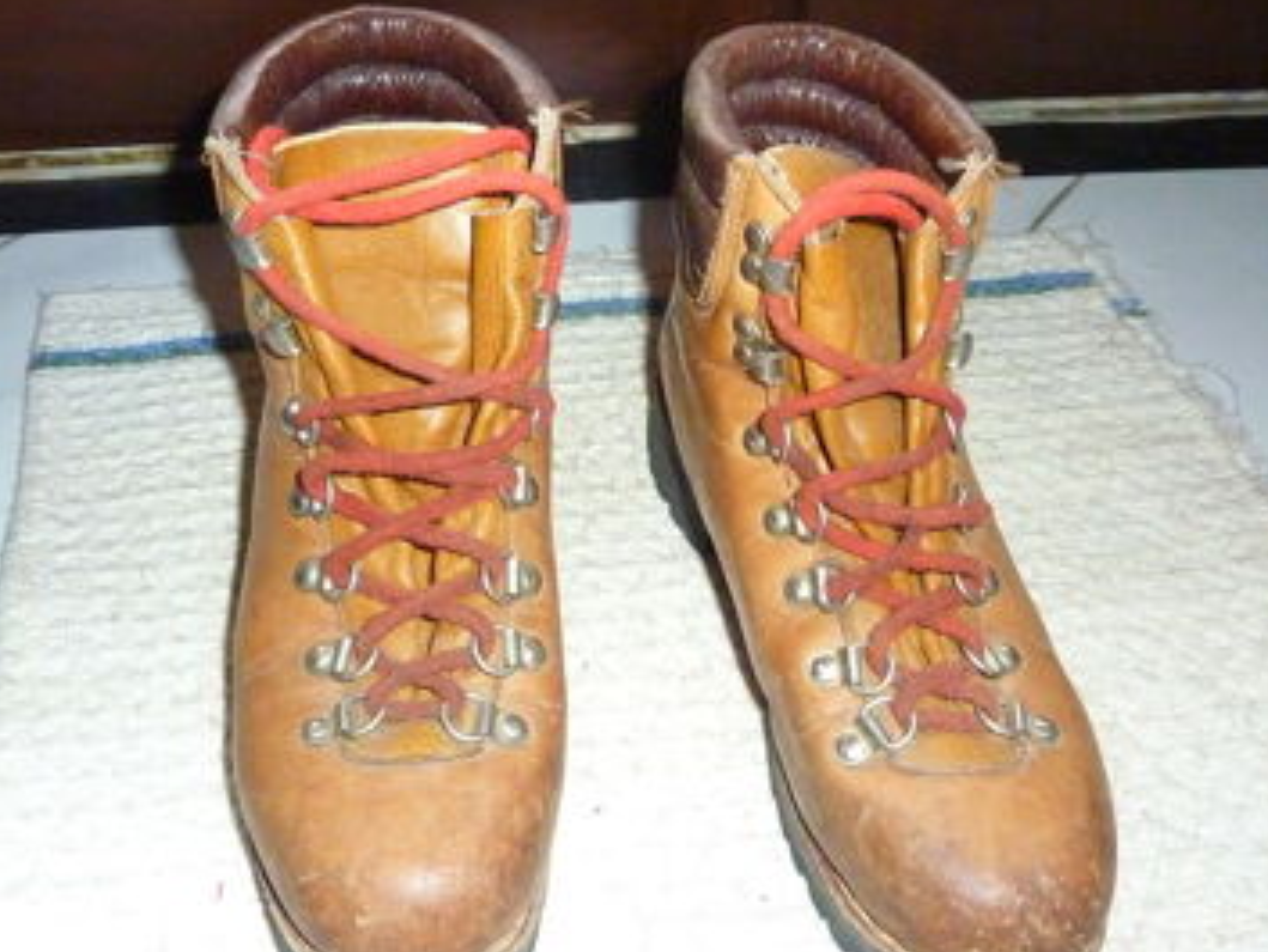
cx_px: 571
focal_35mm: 34
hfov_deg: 53.8
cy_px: 489
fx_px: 1246
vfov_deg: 41.8
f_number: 3.3
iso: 800
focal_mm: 4.1
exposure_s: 1/125
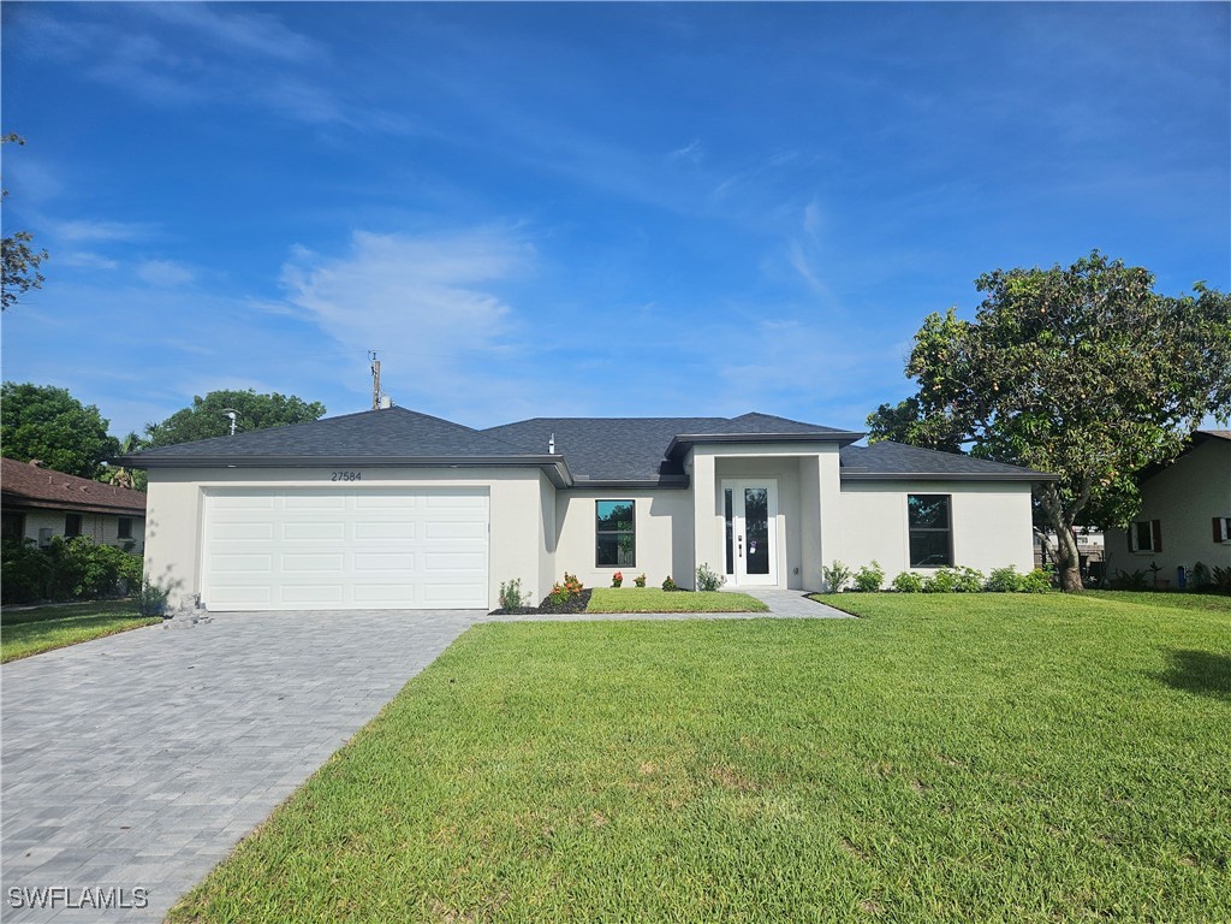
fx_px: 818
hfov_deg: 73.9
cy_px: 462
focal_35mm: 23
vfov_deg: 58.9
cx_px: 616
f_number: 1.8
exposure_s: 1/4131
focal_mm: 5.4
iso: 25
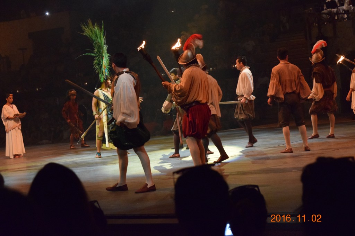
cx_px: 178
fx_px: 813
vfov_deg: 16.5
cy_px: 118
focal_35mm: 82
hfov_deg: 24.6
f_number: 5.6
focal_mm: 55
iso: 4500
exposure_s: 1/60
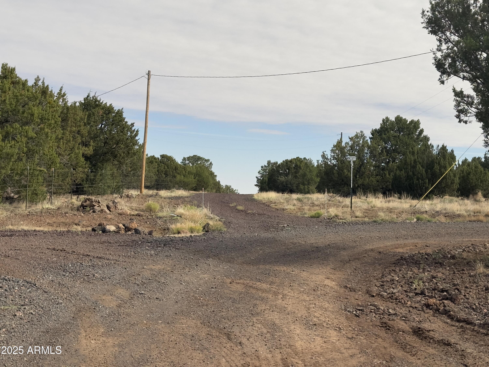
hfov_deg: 39.7
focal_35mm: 48
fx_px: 678
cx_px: 244
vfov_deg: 30.3
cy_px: 184
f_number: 1.78
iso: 64
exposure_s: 1/4785
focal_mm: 6.86
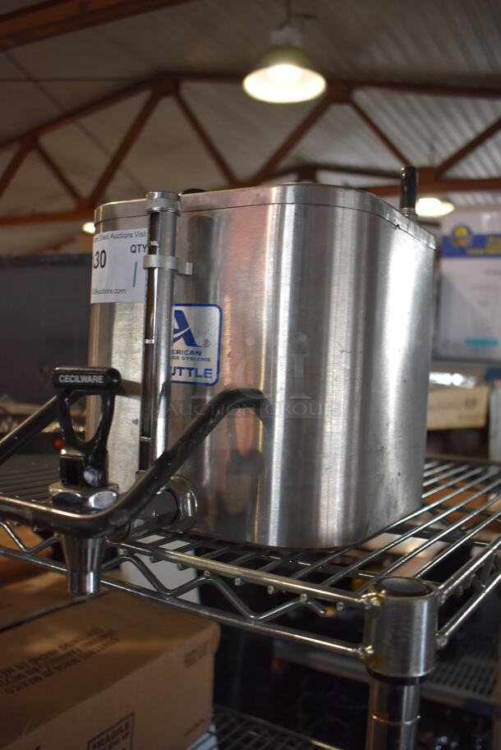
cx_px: 250
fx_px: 688
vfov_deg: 57.2
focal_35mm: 33
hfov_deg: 40.0
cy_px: 375
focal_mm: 22
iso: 800
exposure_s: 1/160
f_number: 3.8
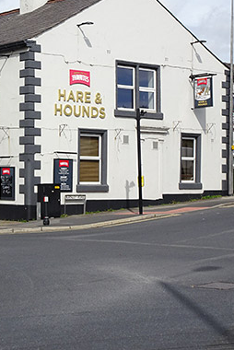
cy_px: 145
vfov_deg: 24.1
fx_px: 817
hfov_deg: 16.1
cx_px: 38
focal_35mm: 84
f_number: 4.5
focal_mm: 8.18
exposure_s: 1/640
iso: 80
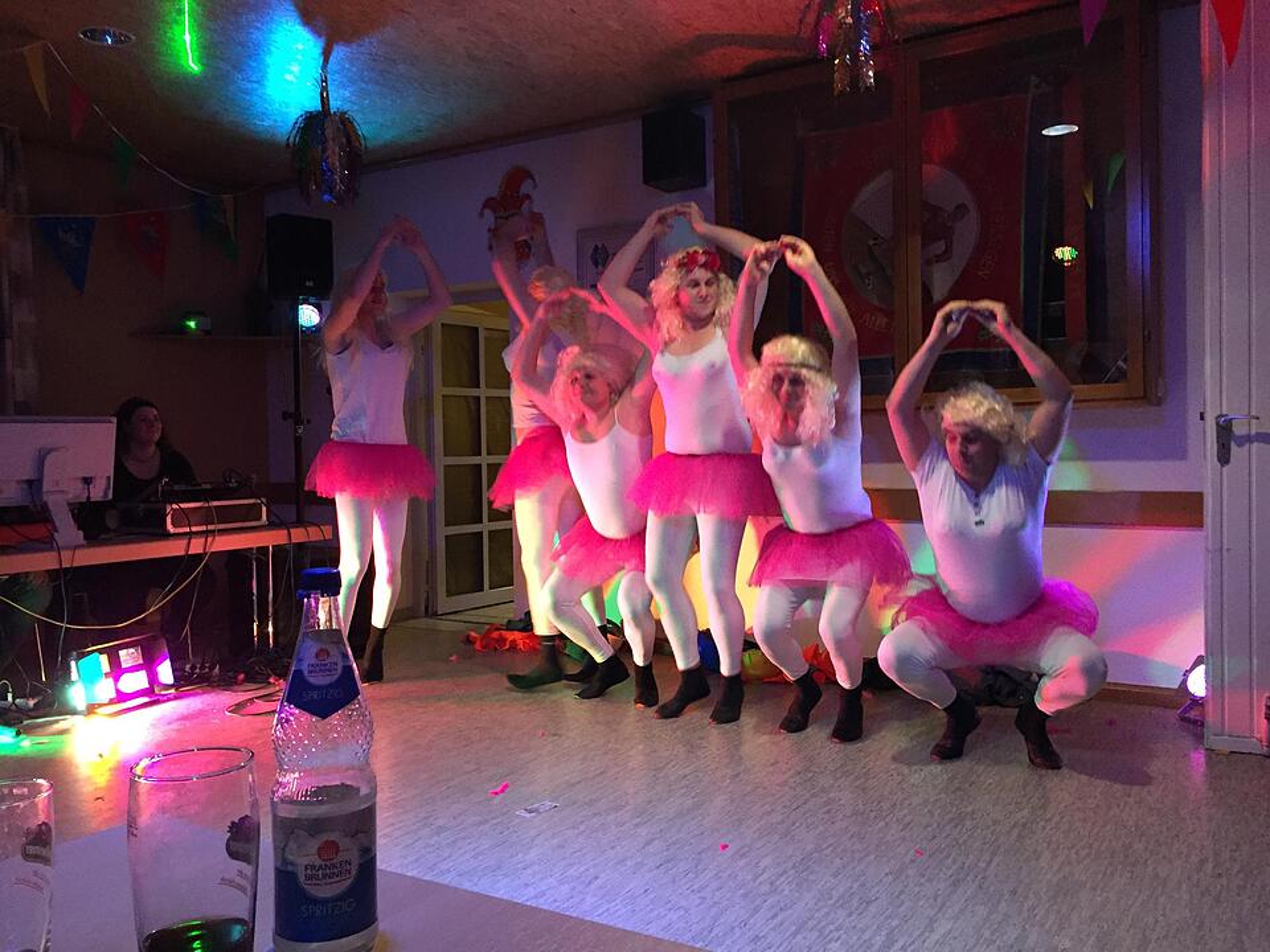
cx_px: 635
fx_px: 1064
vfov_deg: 48.2
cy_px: 476
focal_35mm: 29
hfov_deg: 61.7
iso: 250
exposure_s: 1/25
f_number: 2.2
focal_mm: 4.15
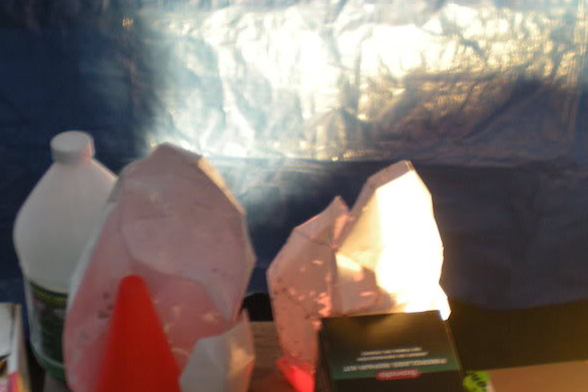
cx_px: 254
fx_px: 1127
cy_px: 317
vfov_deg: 19.5
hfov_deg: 29.2
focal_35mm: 69
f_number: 3.1
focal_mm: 6.3
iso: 200
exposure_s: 1/10.3
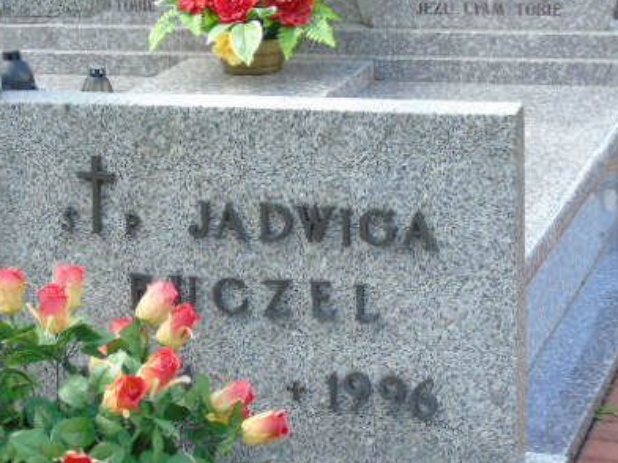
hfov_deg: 17.0
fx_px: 2071
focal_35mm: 116
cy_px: 293
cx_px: 246
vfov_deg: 12.8
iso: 80
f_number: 4.7
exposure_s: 1/60
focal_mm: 13
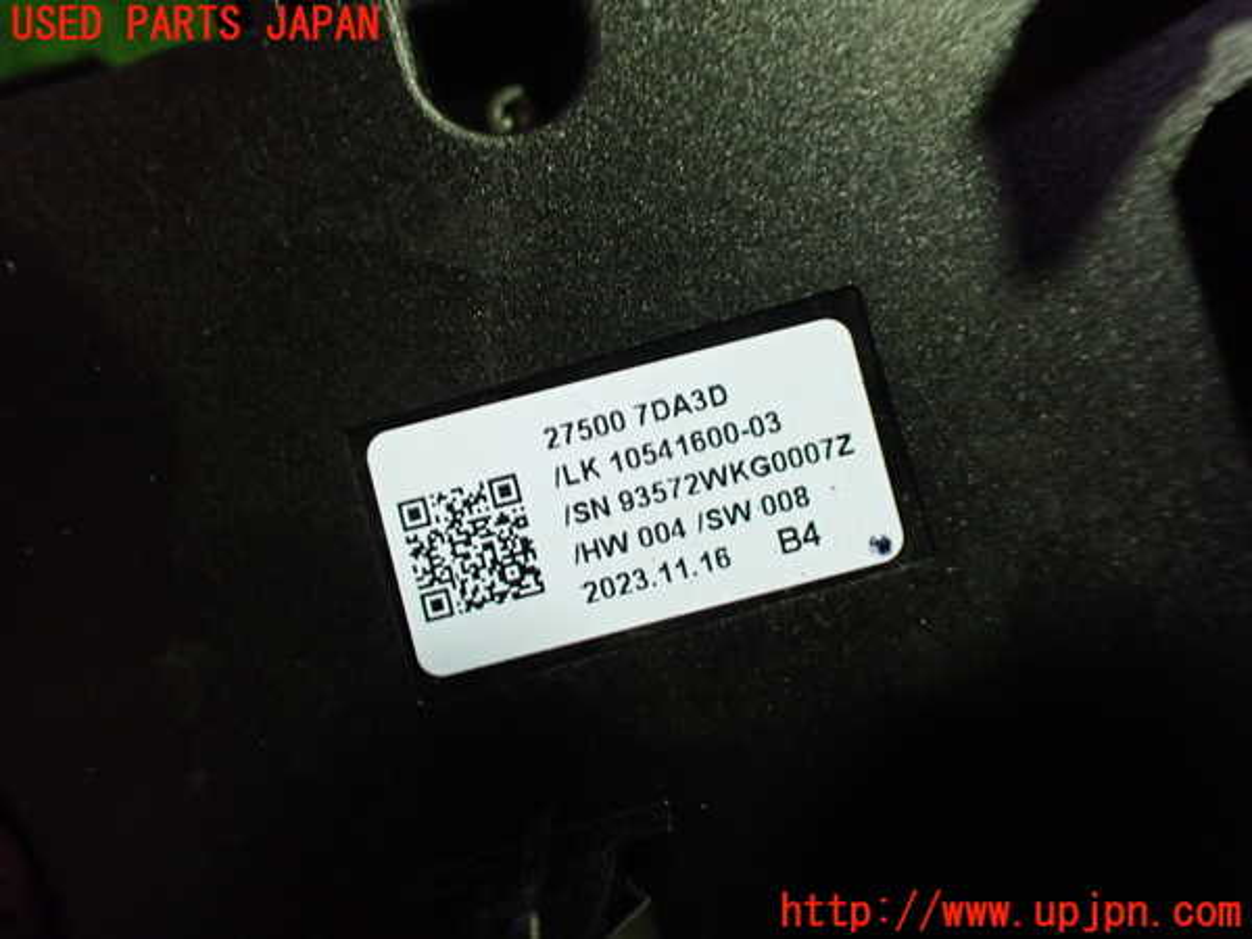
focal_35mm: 30
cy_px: 470
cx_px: 626
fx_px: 1085
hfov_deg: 60.0
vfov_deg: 46.8
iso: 640
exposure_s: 1/125
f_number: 2.3
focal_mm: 5.4
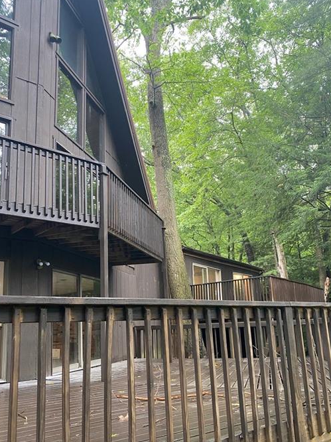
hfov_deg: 46.8
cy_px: 252
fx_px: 383
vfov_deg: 59.7
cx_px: 160
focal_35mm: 30
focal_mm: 4.25
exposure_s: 1/72
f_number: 1.8
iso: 125
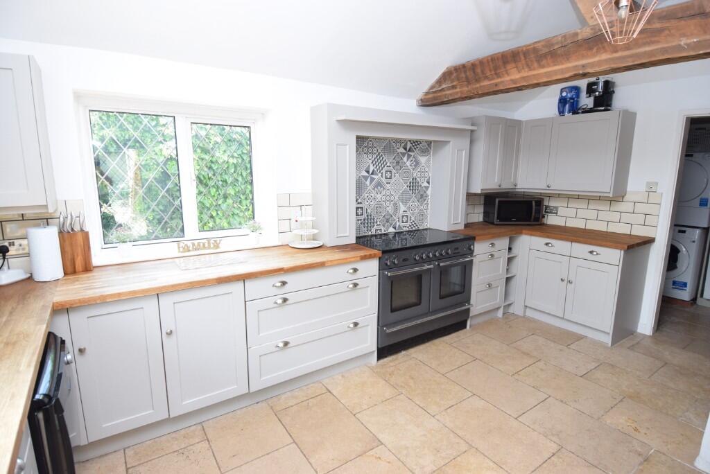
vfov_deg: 67.5
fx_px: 355
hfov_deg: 90.0
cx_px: 355
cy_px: 237
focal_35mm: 18
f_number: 5
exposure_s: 1/100
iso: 400
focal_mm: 12
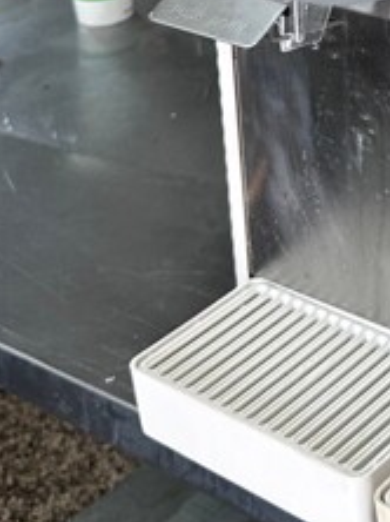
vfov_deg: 20.1
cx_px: 510
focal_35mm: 88
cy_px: -192
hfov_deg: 15.9
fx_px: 1324
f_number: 1.78
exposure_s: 1/120
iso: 200
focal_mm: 6.86
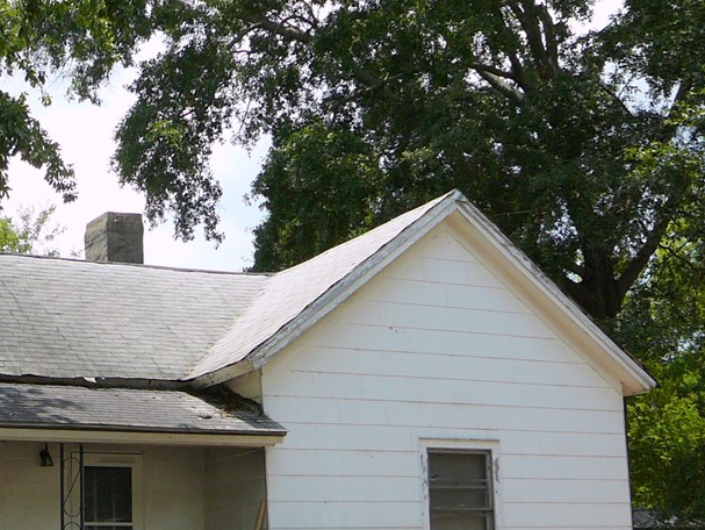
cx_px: 124
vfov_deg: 24.4
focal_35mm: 59
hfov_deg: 31.7
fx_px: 1202
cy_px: 431
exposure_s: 1/800
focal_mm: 5.2
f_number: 2.8
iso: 80
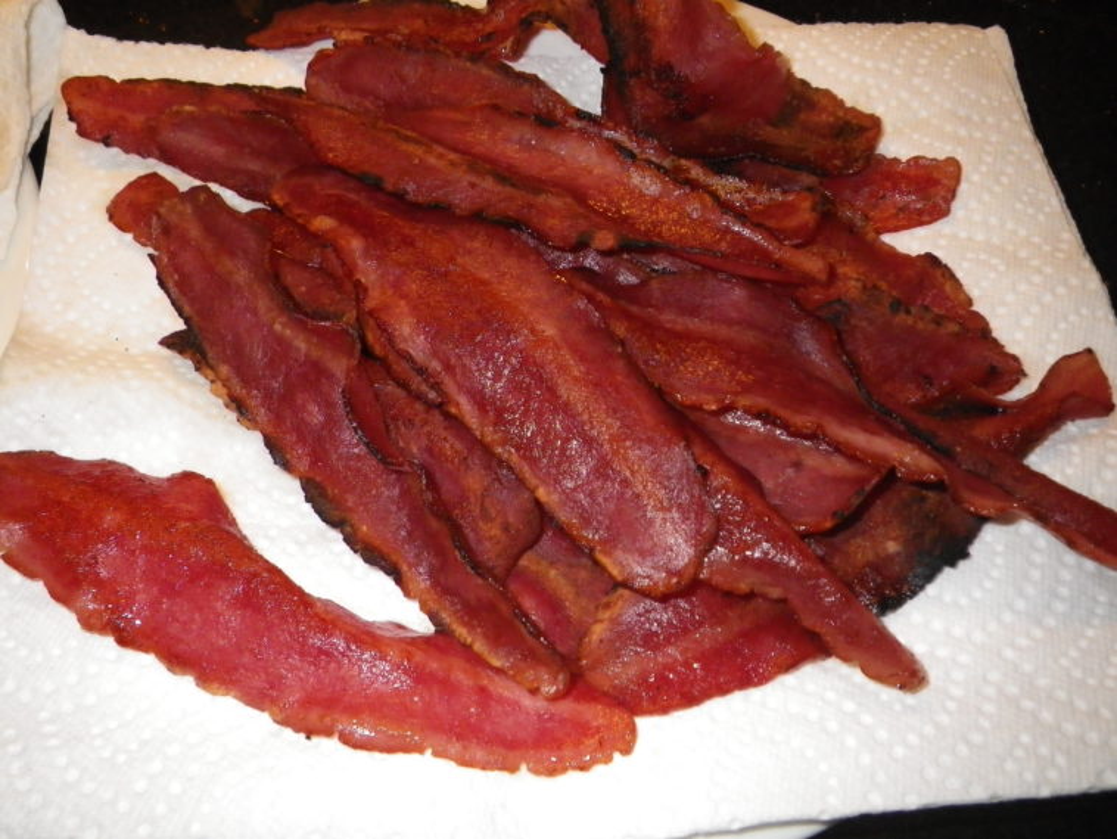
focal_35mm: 28
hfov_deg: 63.4
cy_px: 420
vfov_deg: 49.8
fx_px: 904
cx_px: 558
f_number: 3.5
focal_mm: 5
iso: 400
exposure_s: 1/50
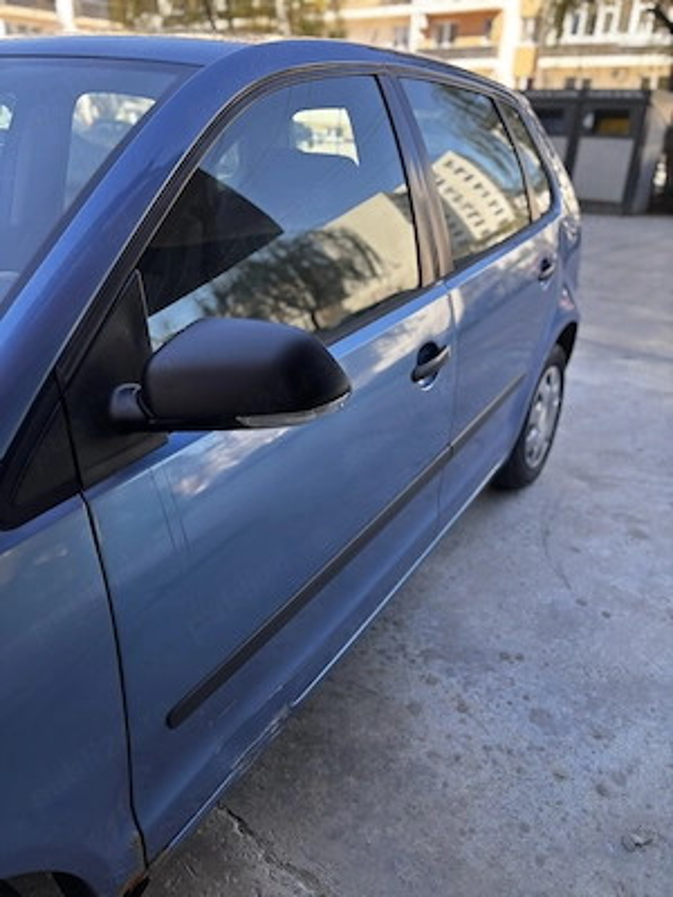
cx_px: 336
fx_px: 674
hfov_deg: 53.1
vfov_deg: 67.3
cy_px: 448
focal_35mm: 26
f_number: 1.6
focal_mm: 5.96
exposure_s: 1/212
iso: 40
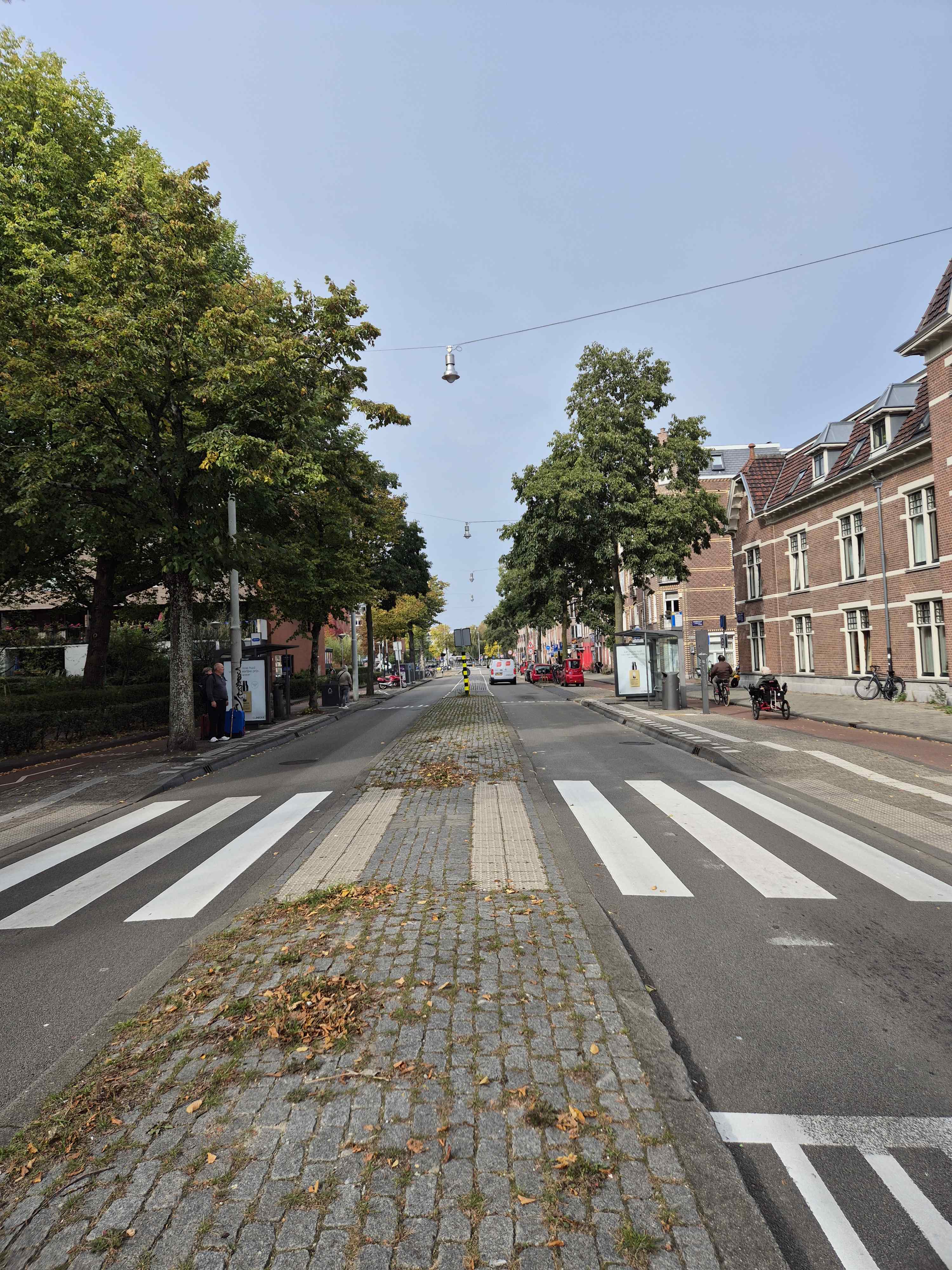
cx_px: 476
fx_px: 843
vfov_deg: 73.9
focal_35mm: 23
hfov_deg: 58.9
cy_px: 635
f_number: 1.8
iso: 25
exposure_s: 1/1680
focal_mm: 5.4
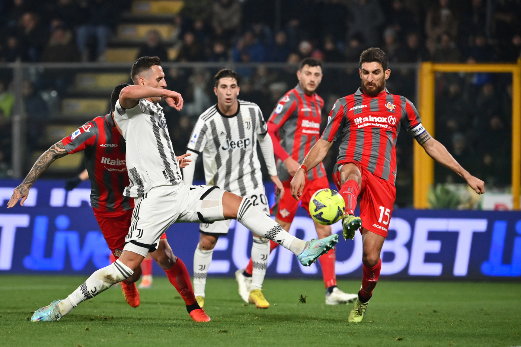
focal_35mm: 250
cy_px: 174
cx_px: 260
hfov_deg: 8.2
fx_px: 3617
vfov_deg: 5.5
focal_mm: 250
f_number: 4
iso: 2000
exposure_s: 1/2000
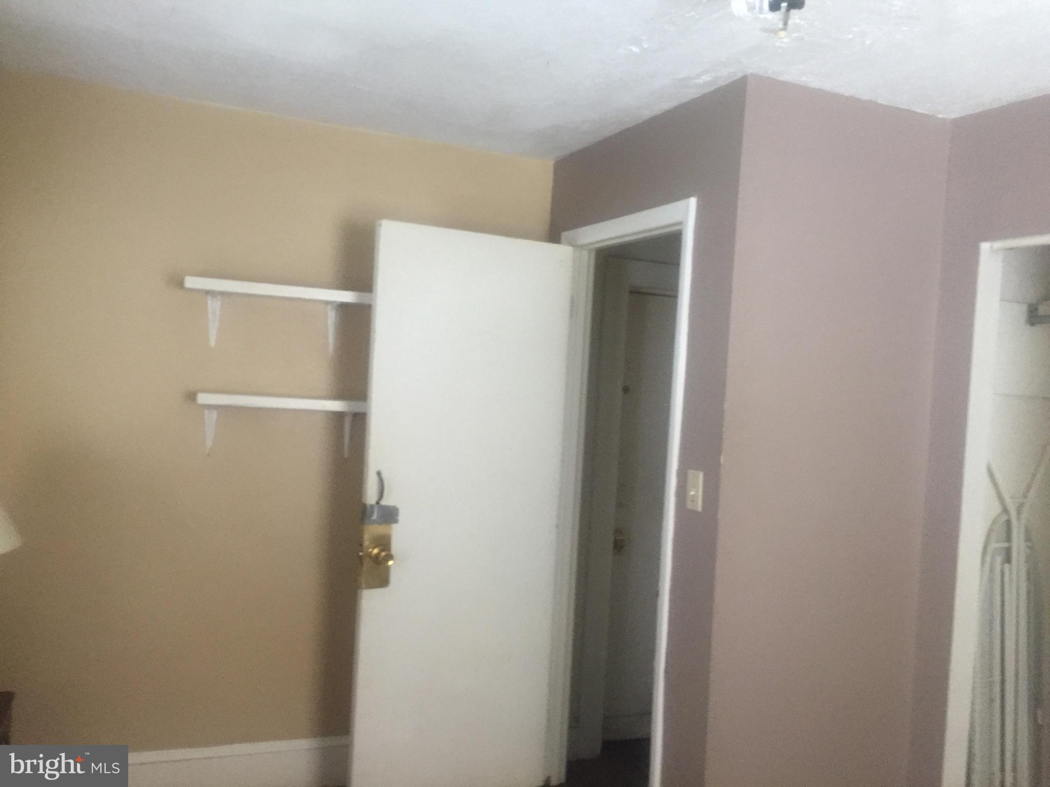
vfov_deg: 48.2
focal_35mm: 29
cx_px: 525
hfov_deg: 61.7
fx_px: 880
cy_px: 394
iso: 160
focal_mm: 4.15
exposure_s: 1/30
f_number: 2.2
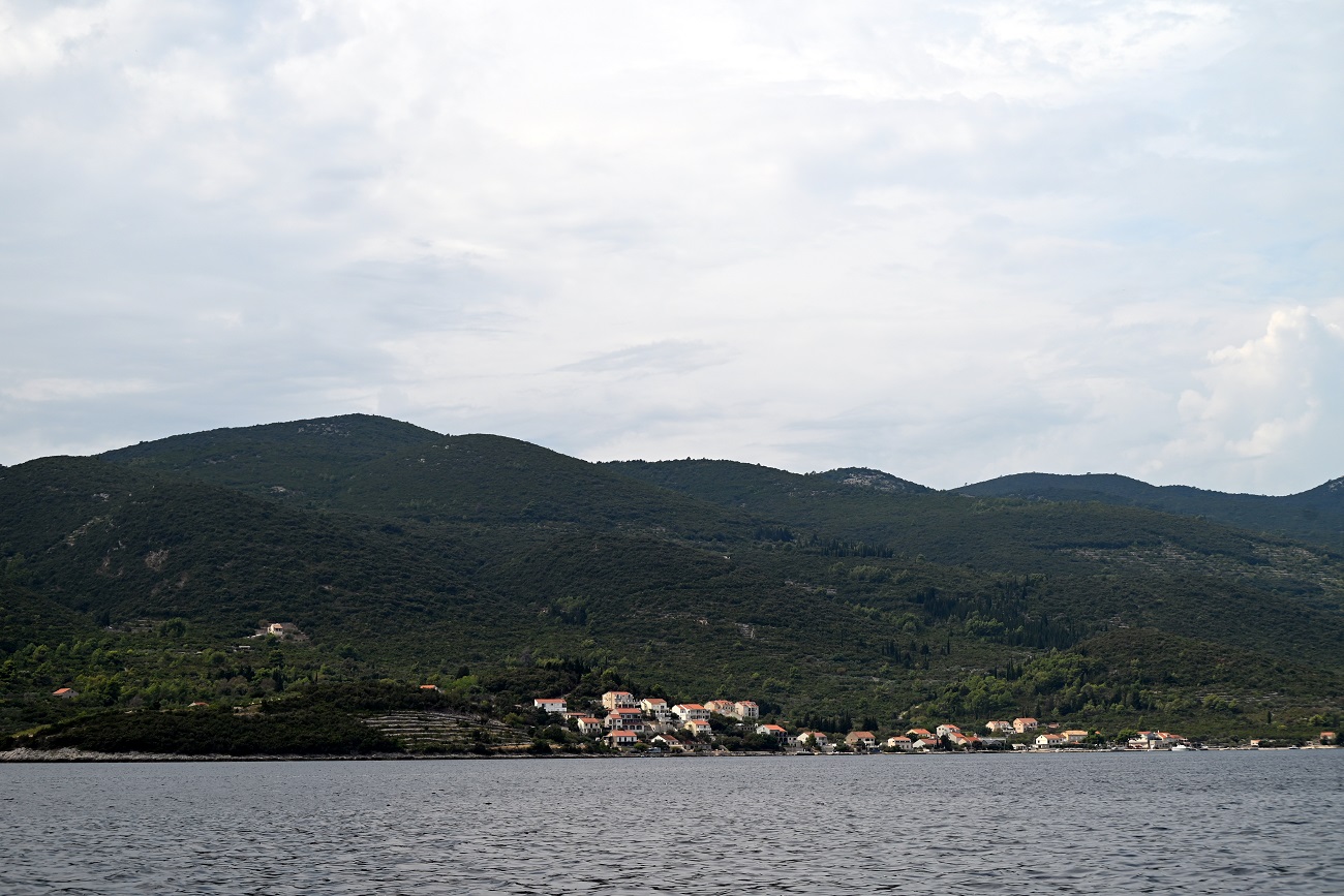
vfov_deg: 19.5
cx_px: 672
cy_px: 448
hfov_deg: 28.8
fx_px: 2613
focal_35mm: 70
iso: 100
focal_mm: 70
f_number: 6.3
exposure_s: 1/640
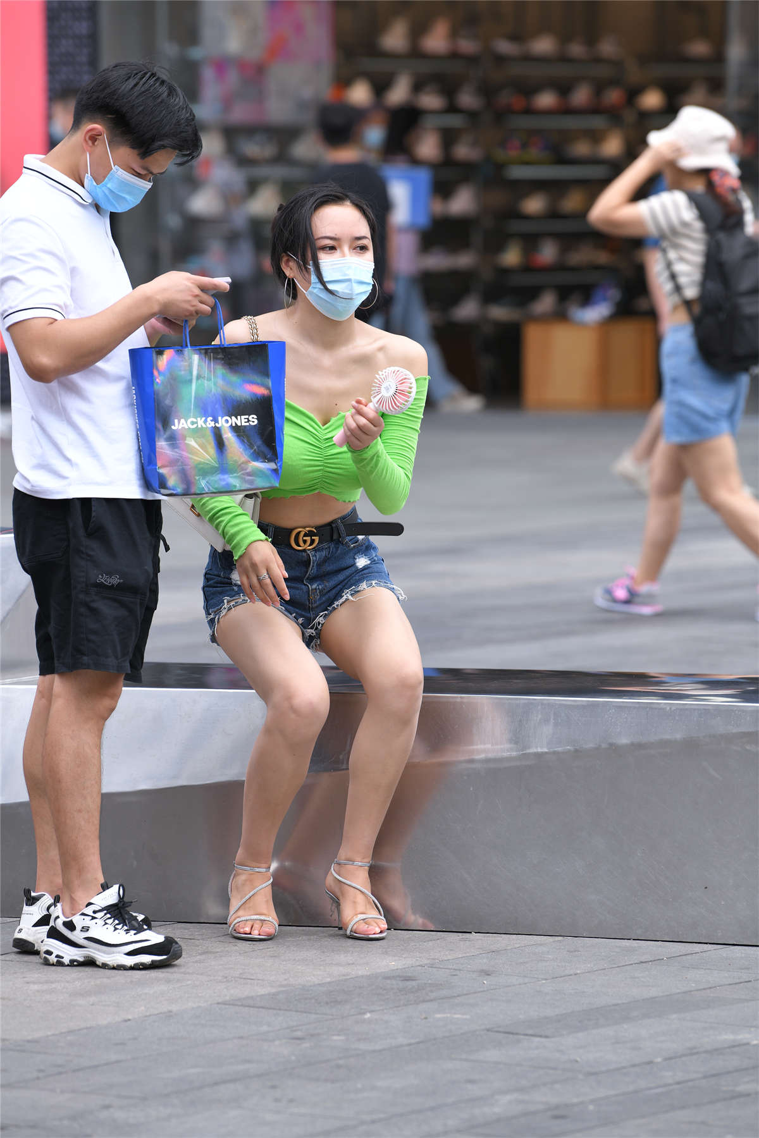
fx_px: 6325
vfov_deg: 10.3
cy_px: 569
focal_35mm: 200
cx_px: 380
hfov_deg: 6.9
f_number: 4.5
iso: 360
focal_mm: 200
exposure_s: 1/800
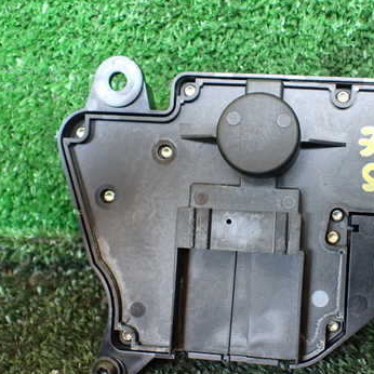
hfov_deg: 36.3
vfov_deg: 36.8
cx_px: 259
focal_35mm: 46
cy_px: 187
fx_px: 562
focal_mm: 5.4
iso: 800
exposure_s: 1/125
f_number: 2.3
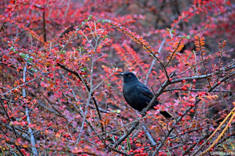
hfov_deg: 5.1
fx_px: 2638
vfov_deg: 3.4
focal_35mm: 405
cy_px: 78
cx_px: 118
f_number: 5.6
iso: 800
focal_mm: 270
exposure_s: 1/160
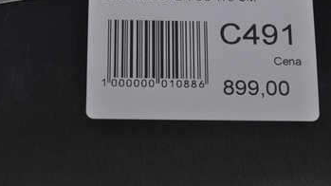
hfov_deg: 10.1
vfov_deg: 5.7
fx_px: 1866
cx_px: 201
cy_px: 56
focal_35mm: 213
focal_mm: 105
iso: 3200
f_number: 9.5
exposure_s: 1/125
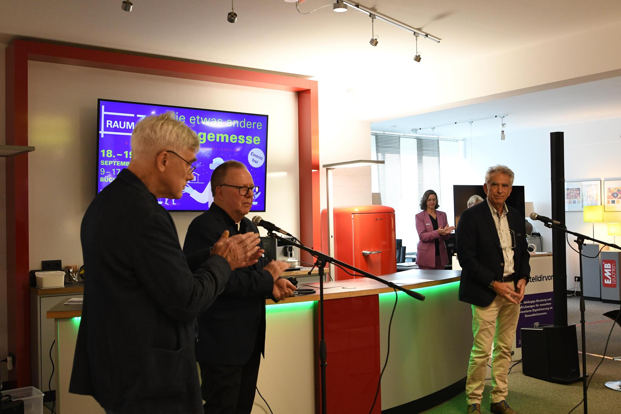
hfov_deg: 53.1
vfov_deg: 36.9
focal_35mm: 36
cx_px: 310
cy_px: 207
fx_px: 621
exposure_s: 1/80
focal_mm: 24
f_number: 4.5
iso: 2000
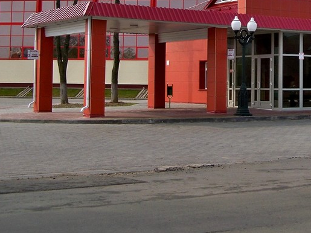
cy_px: 11
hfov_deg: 21.8
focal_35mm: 87
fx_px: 781
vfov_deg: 16.7
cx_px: 303
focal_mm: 7.5
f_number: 3.7
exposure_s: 1/800
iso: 100
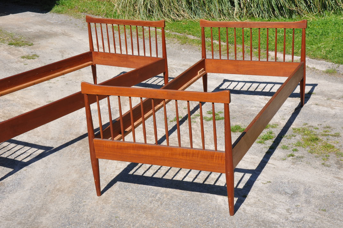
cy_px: 114
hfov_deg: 31.9
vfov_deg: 21.5
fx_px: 600
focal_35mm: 63
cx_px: 172
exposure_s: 1/200
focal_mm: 42
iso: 250
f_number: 14
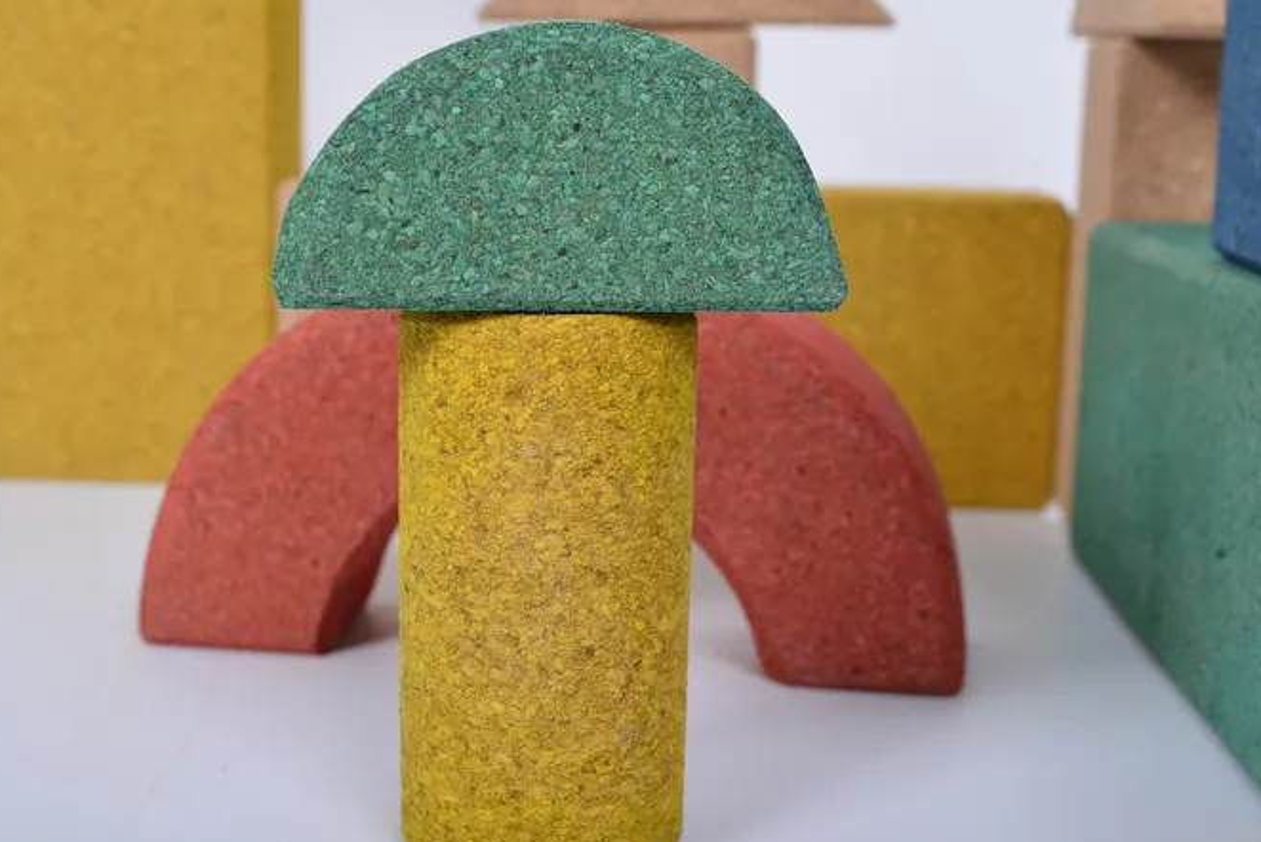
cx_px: 596
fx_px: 2032
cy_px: 402
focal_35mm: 58
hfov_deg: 34.5
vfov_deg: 23.4
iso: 640
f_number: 9
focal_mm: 32
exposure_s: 1/125
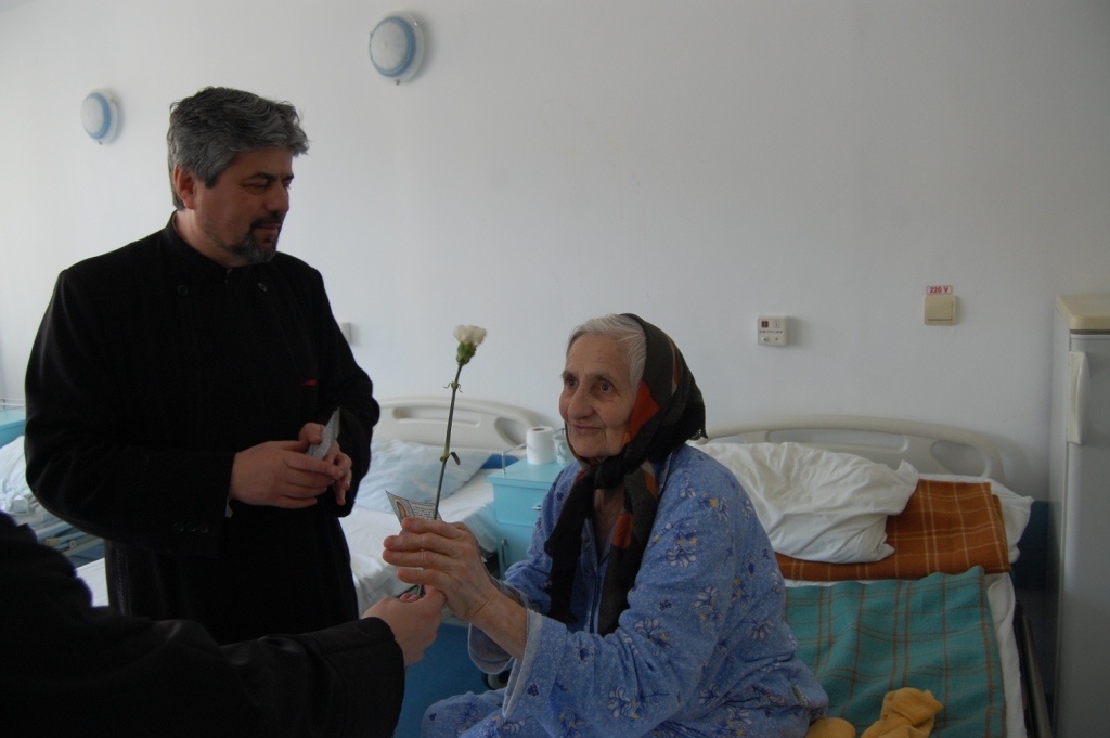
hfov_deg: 67.4
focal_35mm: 27
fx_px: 832
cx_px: 555
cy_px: 369
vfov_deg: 47.9
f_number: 4
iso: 400
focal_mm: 18
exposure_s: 1/60
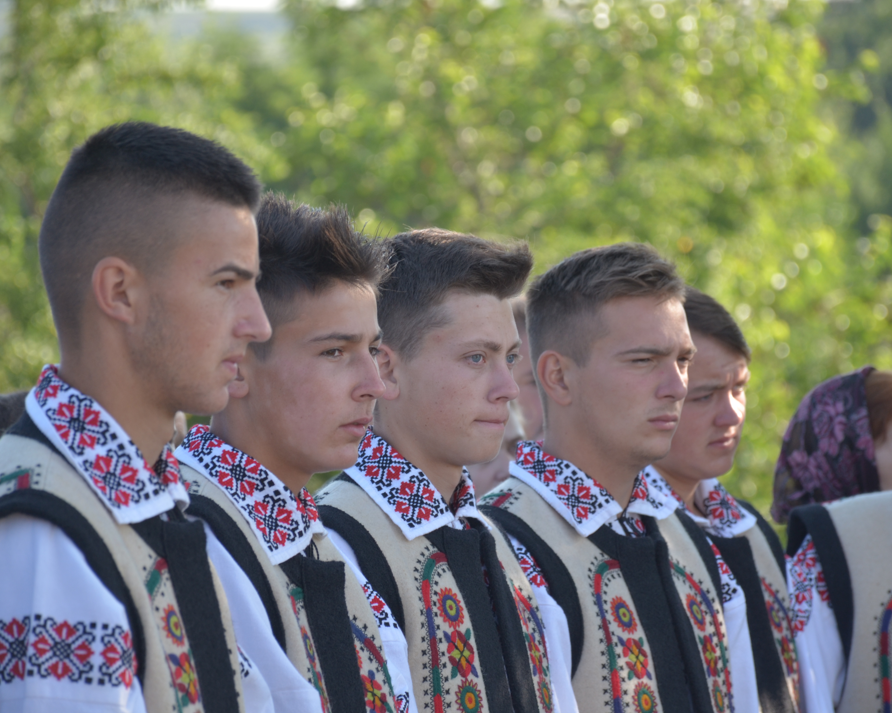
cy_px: 356
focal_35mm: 238
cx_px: 456
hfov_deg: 8.1
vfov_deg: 6.5
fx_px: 6283
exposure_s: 1/250
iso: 250
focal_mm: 140
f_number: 5.6
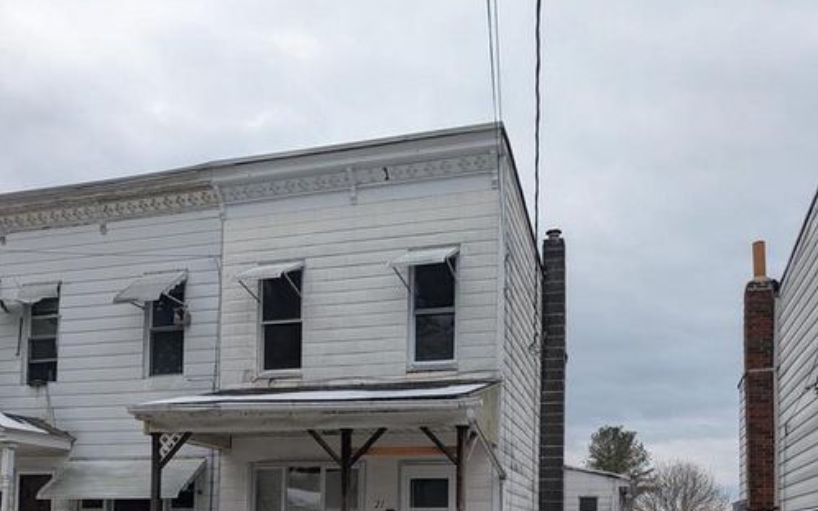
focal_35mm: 34
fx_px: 758
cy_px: 488
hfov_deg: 56.7
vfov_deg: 34.5
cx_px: 409
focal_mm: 6.9
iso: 18
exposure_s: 1/1127
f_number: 1.68
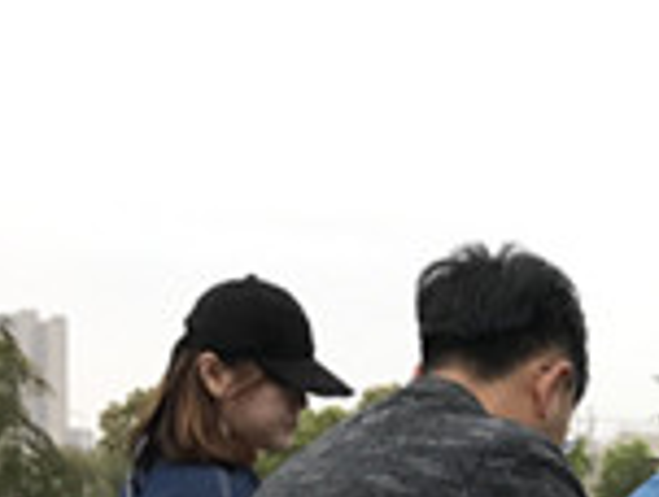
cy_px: 833
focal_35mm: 111
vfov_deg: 12.5
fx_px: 2118
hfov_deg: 16.9
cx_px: 807
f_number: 1.8
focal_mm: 3.99
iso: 40
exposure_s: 1/100
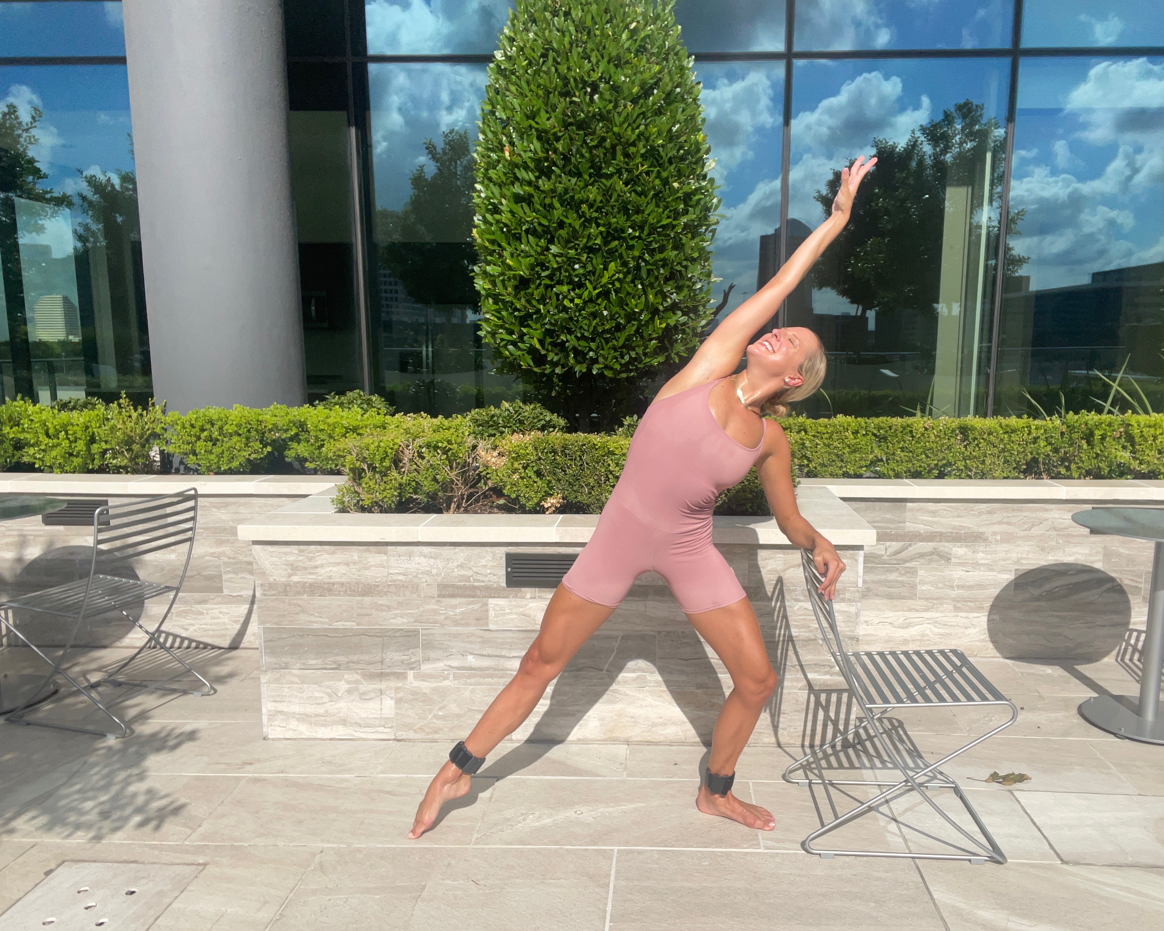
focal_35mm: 26
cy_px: 488
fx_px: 896
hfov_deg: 65.9
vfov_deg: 54.9
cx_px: 637
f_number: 2.2
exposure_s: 1/2342
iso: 25
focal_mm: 2.71
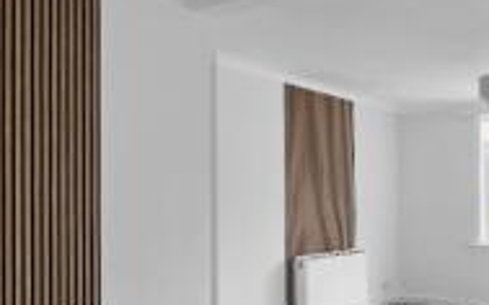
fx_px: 546
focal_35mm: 41
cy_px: 211
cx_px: 339
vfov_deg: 30.9
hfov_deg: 47.2
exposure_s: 1/4
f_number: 8
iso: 200
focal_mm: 16
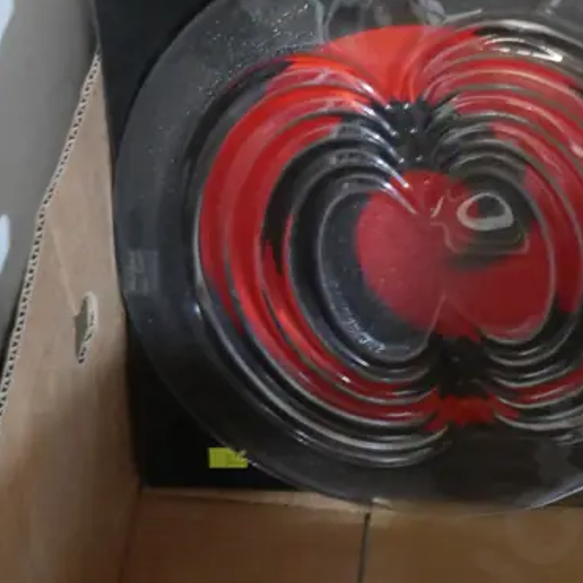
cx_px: 500
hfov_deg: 17.5
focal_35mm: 98
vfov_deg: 17.3
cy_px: 580
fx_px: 1867
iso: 3200
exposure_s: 1/10
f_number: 4.4
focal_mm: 20
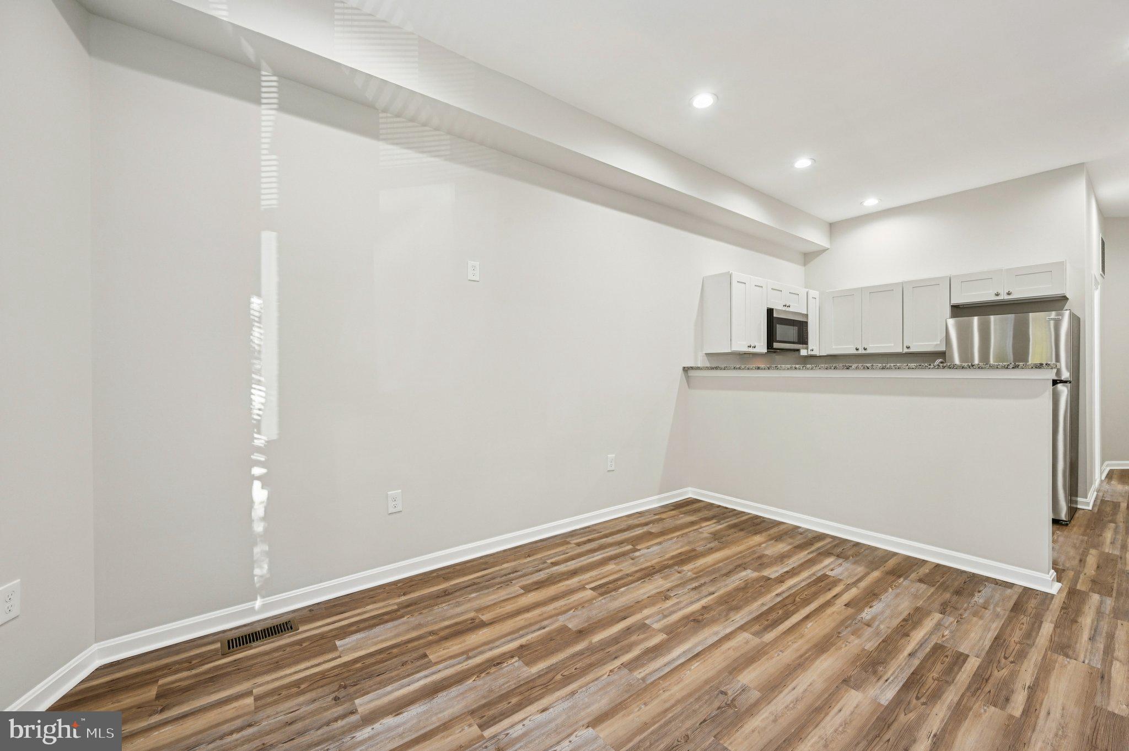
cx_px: 564
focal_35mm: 14
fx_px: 439
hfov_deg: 104.3
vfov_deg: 81.1
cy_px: 376
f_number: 8
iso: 280
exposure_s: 1/15
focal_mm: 14
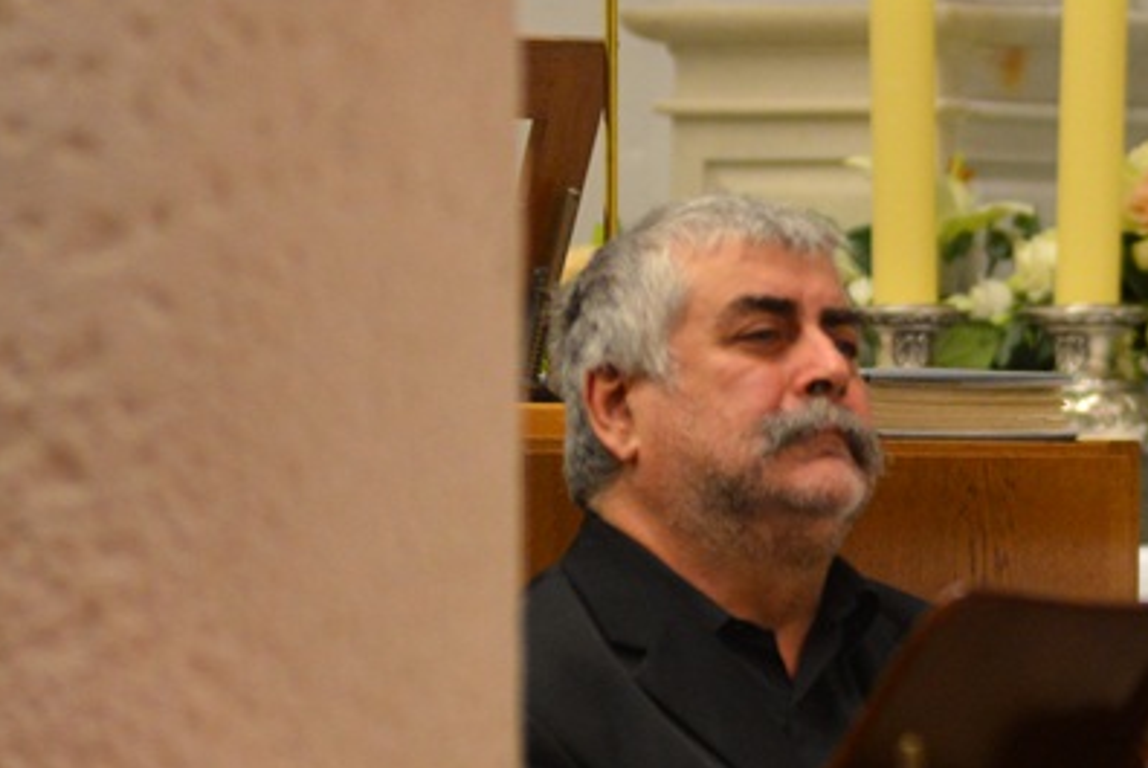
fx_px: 16505
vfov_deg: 2.7
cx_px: 1273
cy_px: 426
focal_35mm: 517
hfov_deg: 4.0
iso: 2000
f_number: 2.8
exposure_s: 1/400
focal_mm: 200
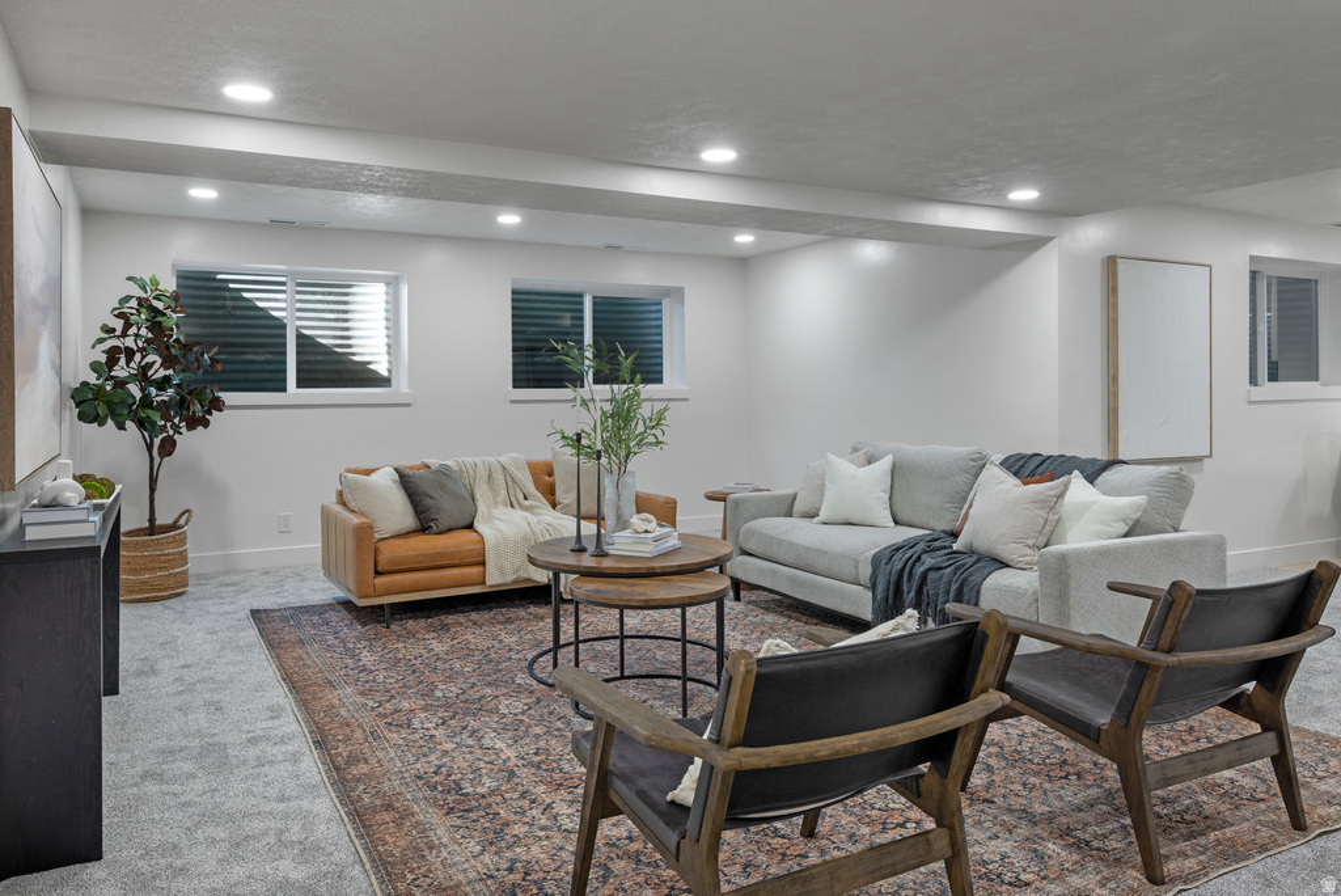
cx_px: 670
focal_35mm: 24
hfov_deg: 73.7
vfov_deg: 53.2
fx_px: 894
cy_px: 448
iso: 500
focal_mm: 24
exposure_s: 1/2.5
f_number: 8
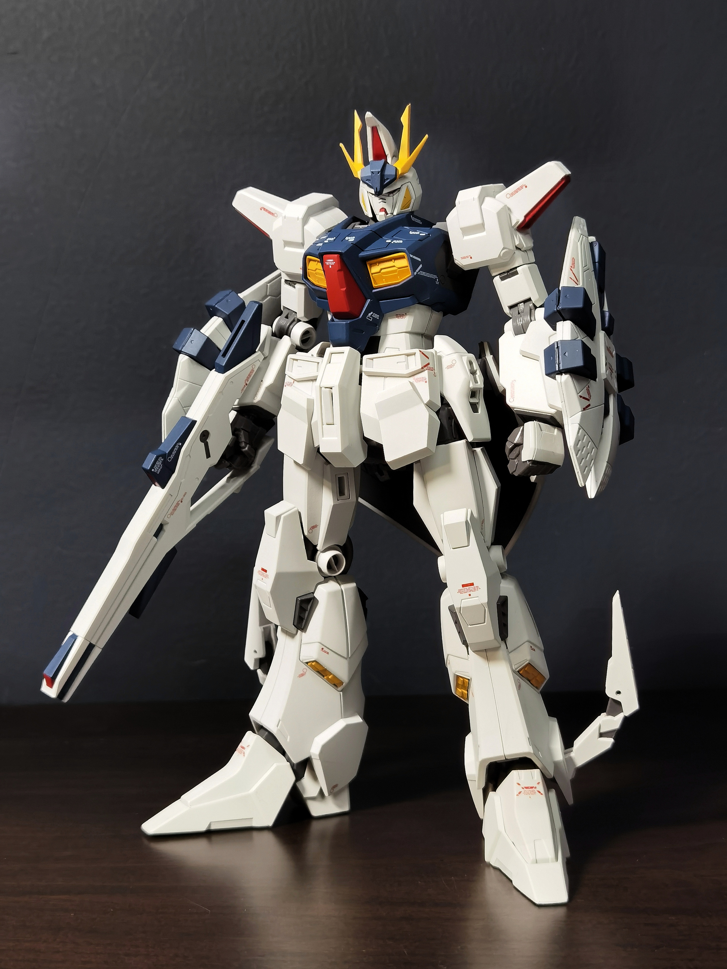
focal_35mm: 54
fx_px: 1512
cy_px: 484
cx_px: 364
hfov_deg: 27.0
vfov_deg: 35.5
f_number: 16
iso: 50
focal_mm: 6.71
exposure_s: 1/50
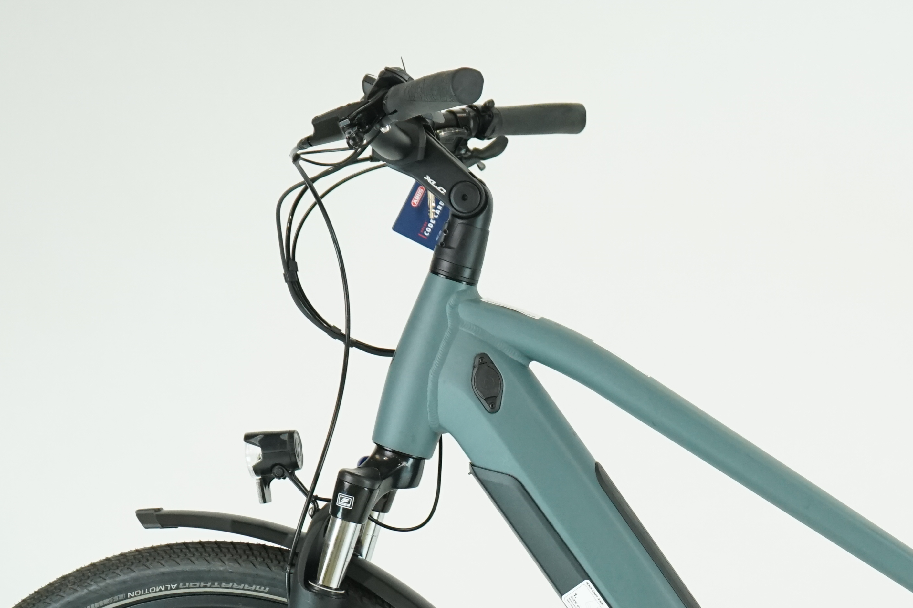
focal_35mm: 121
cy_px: 630
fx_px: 3068
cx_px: 813
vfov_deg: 11.2
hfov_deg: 16.7
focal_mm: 57
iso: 1600
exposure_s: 1/200
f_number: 5.6
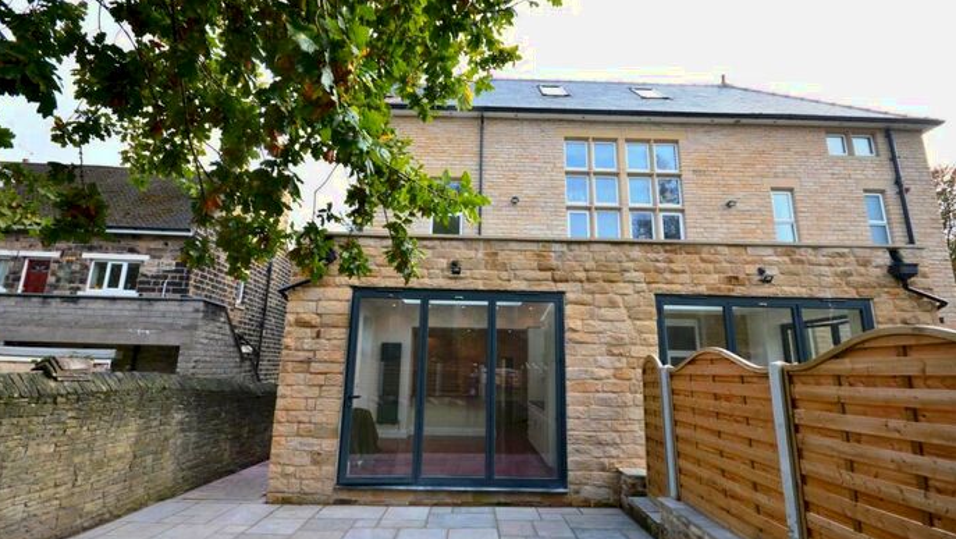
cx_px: 470
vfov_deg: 67.1
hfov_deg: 99.3
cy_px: 274
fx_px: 406
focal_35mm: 16
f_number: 9
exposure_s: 1/160
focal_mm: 10
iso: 400
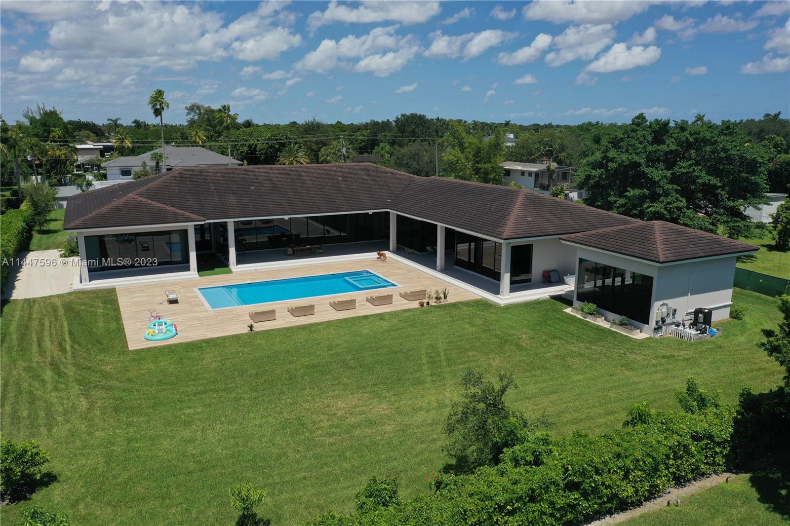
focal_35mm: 28
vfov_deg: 46.4
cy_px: 263
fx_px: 614
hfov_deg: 65.5
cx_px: 395
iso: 100
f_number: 6.3
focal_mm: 10.26
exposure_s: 1/800
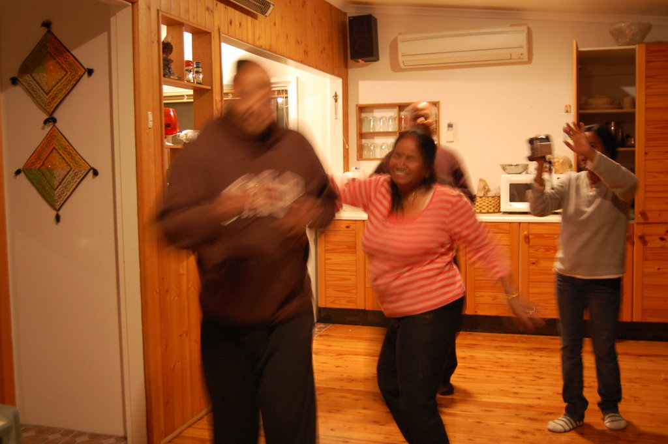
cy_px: 222
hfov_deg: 53.2
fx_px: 667
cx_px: 334
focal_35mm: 36
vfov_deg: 36.8
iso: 800
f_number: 4
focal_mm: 24
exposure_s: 1/8
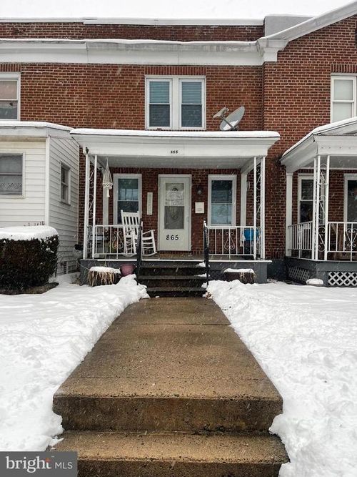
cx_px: 178
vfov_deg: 69.4
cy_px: 238
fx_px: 344
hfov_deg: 54.9
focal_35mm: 25
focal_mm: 5.1
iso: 32
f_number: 1.6
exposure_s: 1/175
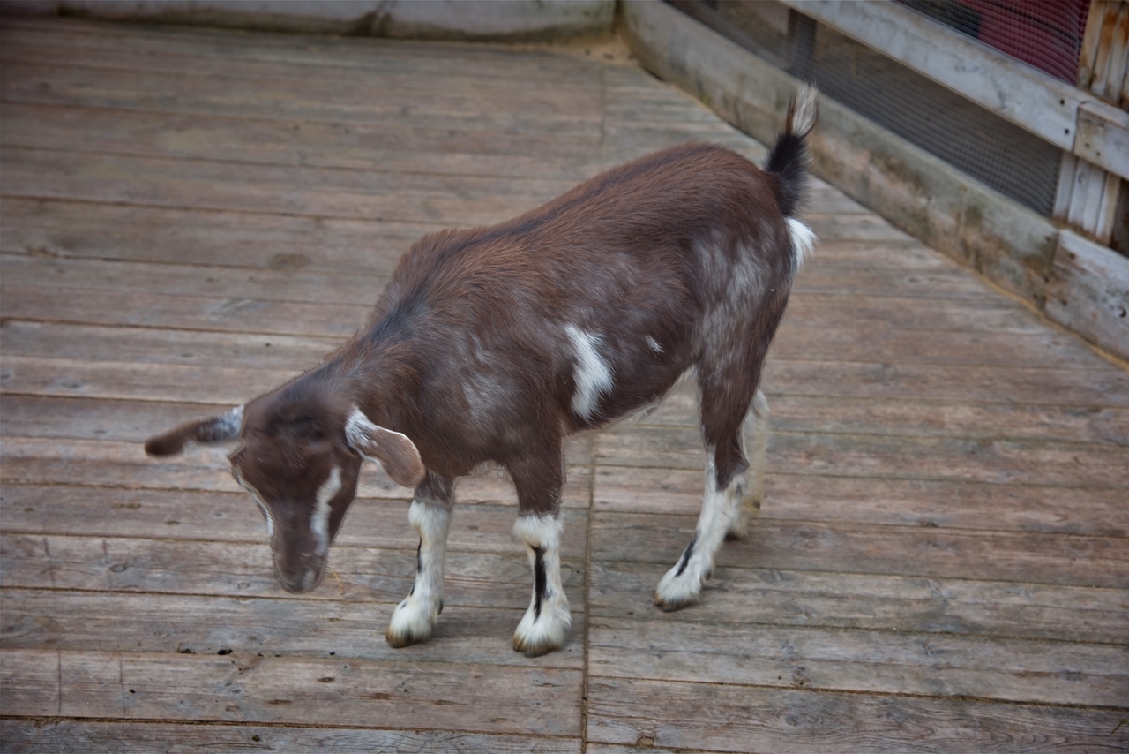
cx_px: 564
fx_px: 2039
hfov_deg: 31.0
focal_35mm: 65
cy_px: 377
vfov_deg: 20.9
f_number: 5.6
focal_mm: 65
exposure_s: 1/125
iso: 100
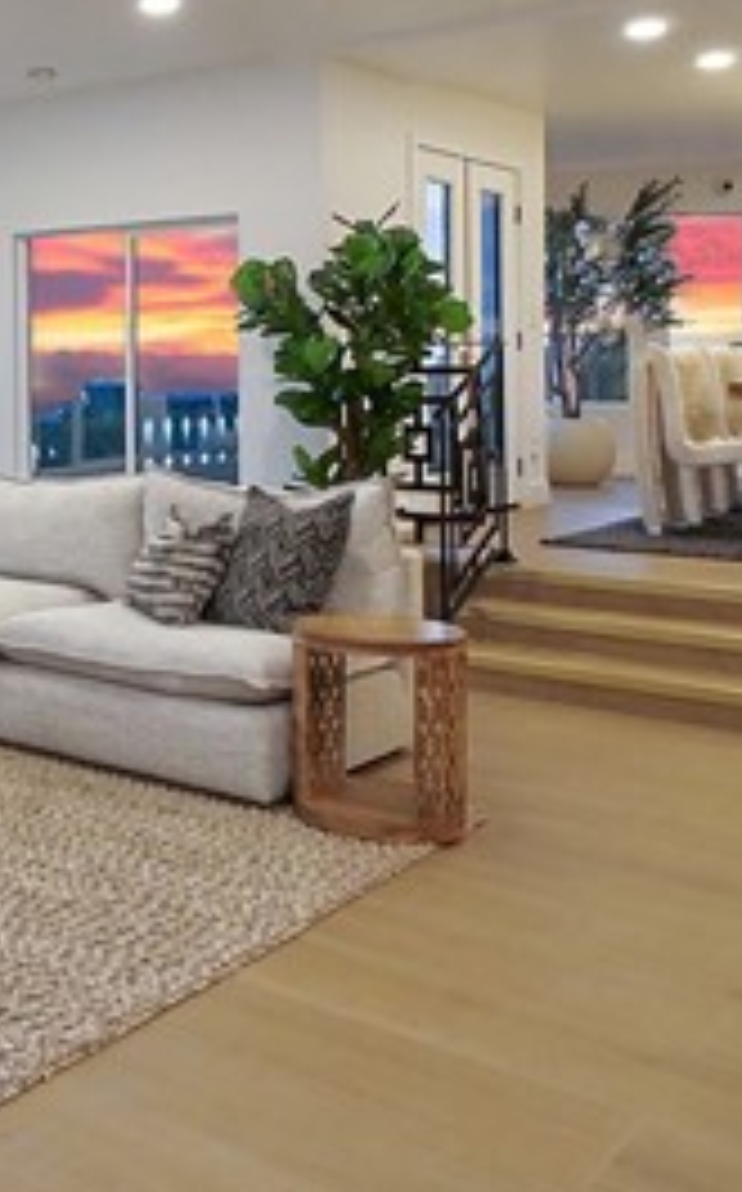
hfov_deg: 27.3
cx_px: -157
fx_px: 1330
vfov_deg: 47.1
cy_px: 355
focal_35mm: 41
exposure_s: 1/60
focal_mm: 8
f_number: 7.1
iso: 2000
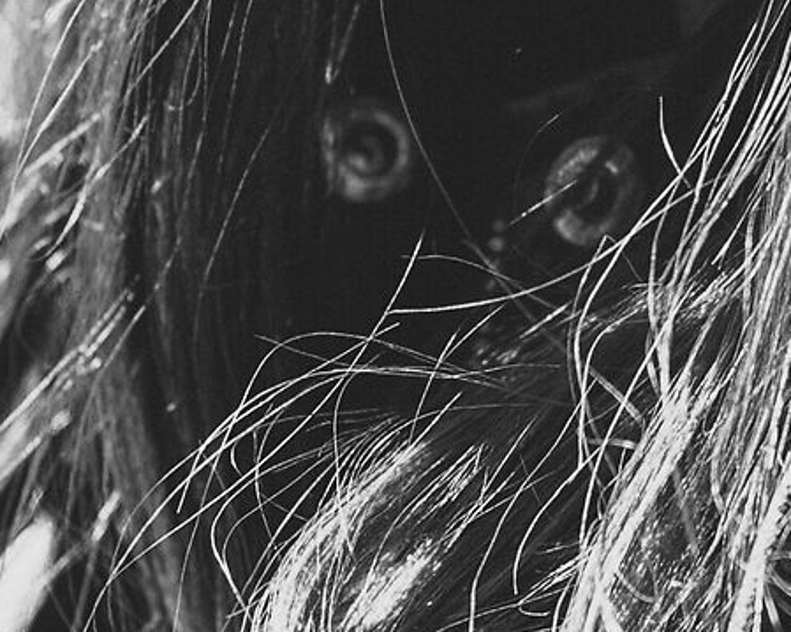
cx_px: 521
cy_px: -613
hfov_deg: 2.5
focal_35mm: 787
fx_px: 18420
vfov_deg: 2.0
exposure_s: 1/640
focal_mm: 105
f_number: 2.5
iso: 100
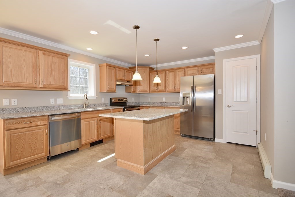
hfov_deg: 92.4
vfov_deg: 69.7
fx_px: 141
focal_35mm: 17
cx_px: 148
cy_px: 98
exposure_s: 1/100
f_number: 5
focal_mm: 11.5
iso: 200
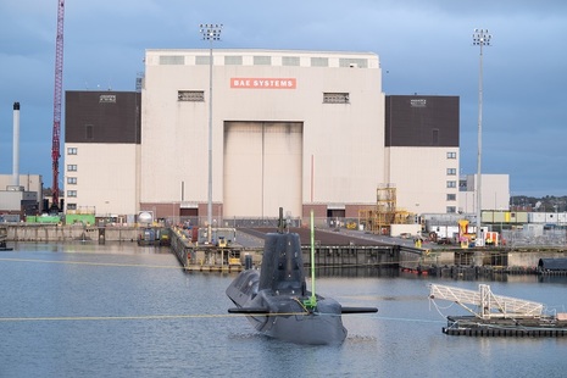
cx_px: 284
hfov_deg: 19.5
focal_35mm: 105
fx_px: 1654
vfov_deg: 13.0
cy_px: 189
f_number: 6.3
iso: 400
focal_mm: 105
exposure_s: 1/80
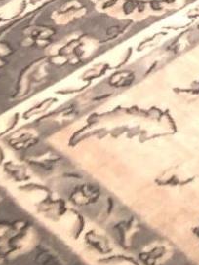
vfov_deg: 7.9
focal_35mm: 206
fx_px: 1579
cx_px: 690
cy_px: -597
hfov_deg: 6.3
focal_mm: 3.99
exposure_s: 1/20
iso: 40
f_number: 1.8
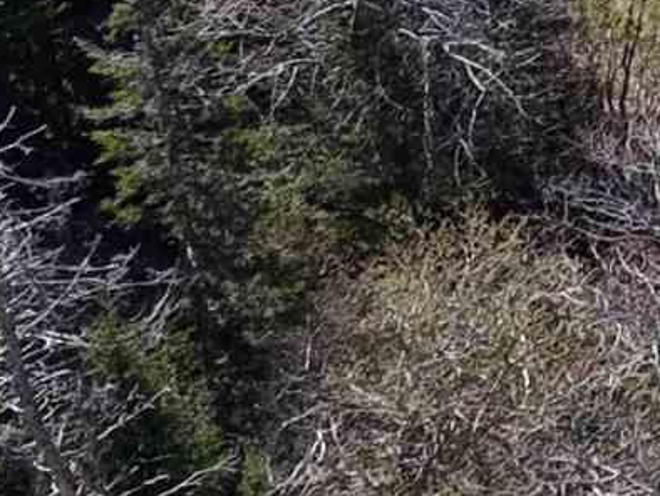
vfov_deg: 7.7
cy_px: -333
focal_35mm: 187
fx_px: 3568
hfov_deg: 9.4
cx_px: 1588
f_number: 1.8
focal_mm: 8.67
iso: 320
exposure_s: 1/4000
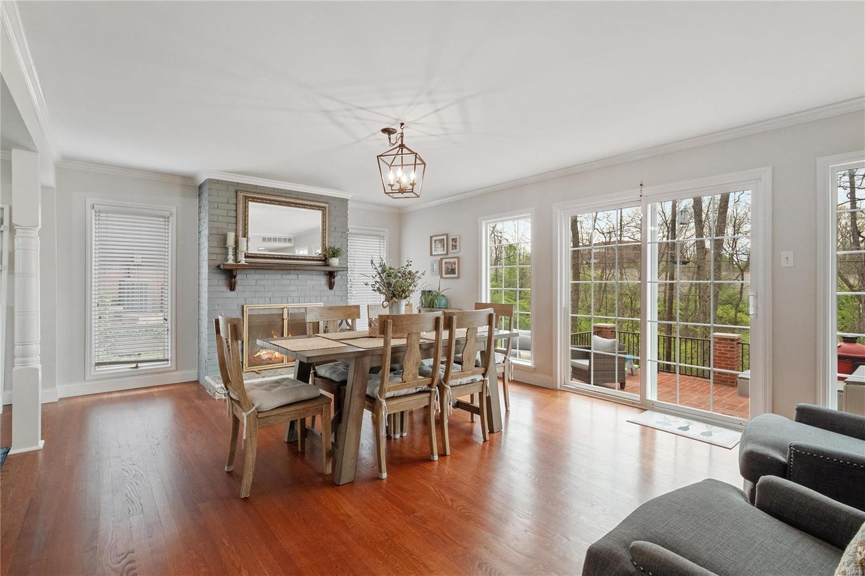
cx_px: 432
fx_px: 384
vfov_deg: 73.7
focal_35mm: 16
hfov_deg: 96.7
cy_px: 288
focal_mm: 8
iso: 400
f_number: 8
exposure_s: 1/20
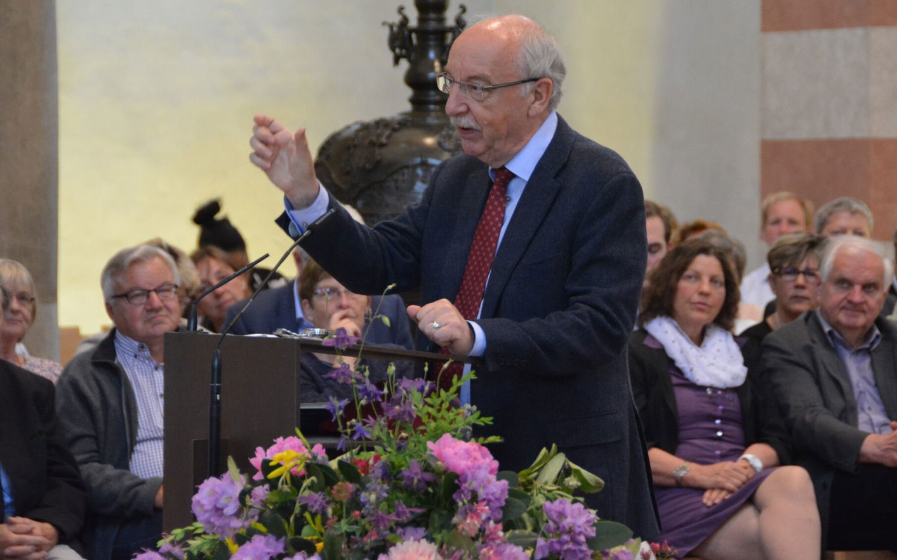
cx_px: 472
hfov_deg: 9.3
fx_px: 5500
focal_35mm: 225
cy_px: 244
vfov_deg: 5.8
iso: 2800
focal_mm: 130
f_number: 5.6
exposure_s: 1/30
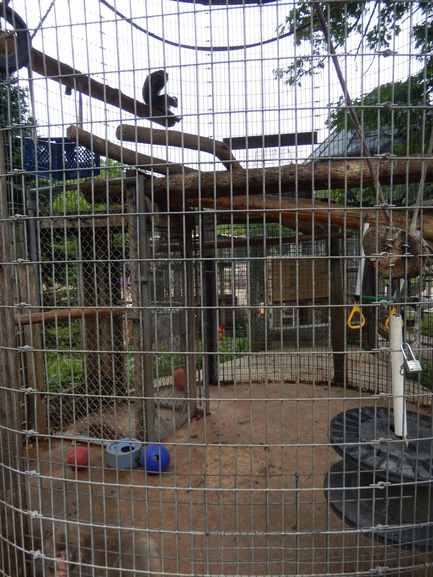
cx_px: 216
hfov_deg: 54.9
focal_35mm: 25
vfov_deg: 69.4
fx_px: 417
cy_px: 288
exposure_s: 1/400
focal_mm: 4.5
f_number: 3.4
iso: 125
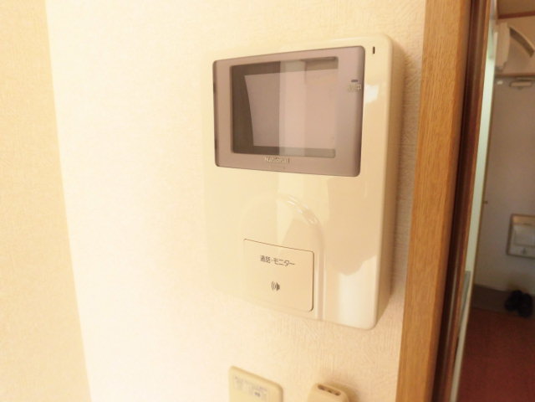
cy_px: 201
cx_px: 268
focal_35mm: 24
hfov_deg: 71.6
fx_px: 371
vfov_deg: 56.8
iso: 160
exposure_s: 1/60
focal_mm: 4.3
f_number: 3.1
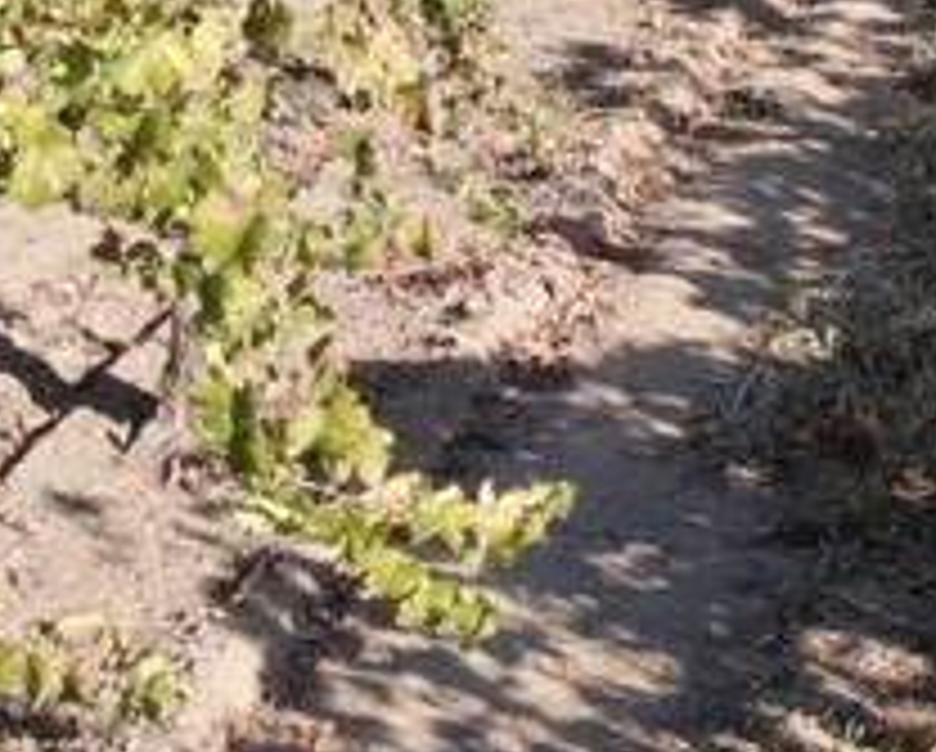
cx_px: 387
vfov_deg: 9.2
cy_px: 131
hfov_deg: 11.5
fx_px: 4660
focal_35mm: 168
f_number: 3
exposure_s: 1/500
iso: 100
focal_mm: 4.89
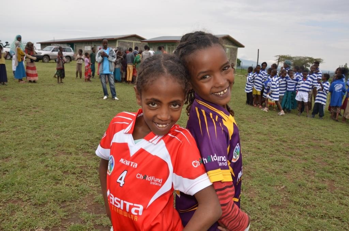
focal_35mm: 27
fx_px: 261
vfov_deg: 47.7
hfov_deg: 67.5
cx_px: 174
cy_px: 116
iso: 100
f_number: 8
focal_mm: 18
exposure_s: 1/250
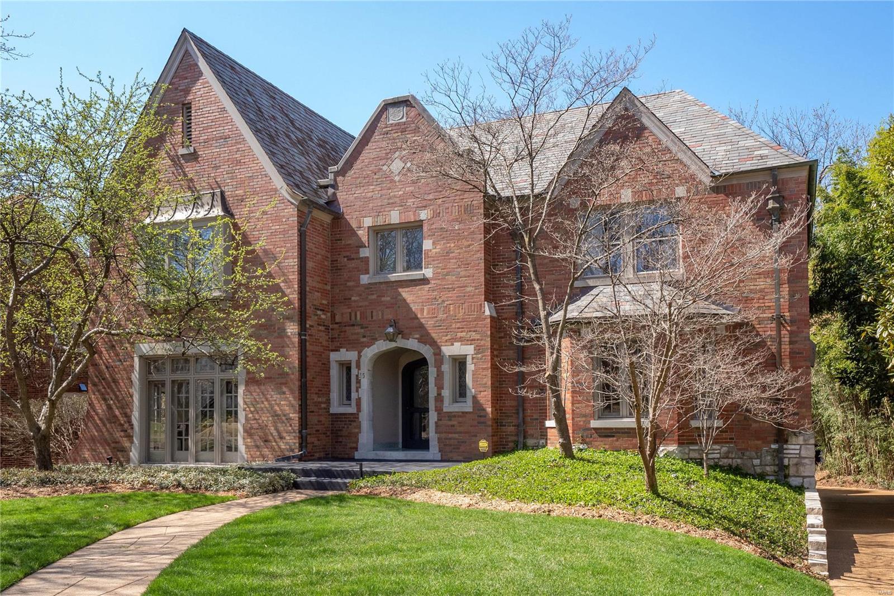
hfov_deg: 58.7
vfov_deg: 41.1
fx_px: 794
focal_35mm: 32
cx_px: 447
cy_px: 298
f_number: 8
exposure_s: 1/320
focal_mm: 16
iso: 400
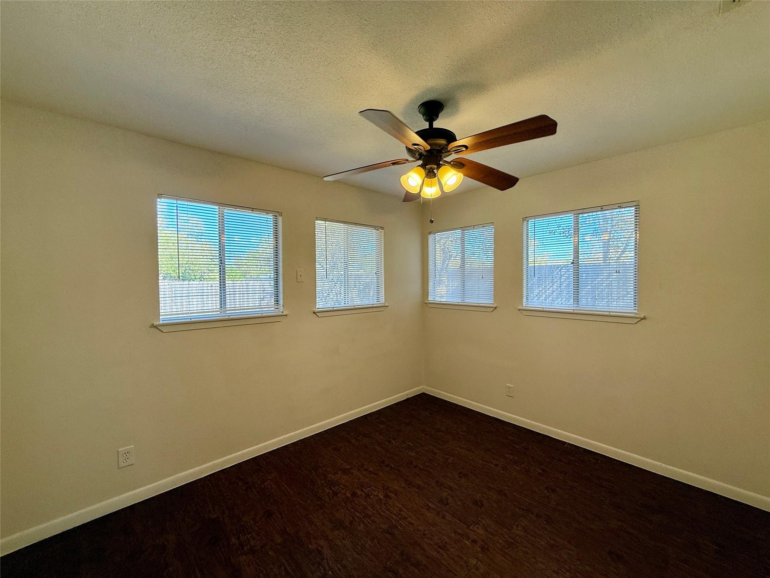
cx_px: 385
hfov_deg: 102.1
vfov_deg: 85.7
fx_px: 311
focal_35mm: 14
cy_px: 289
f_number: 2.2
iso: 64
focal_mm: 2.22
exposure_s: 1/128
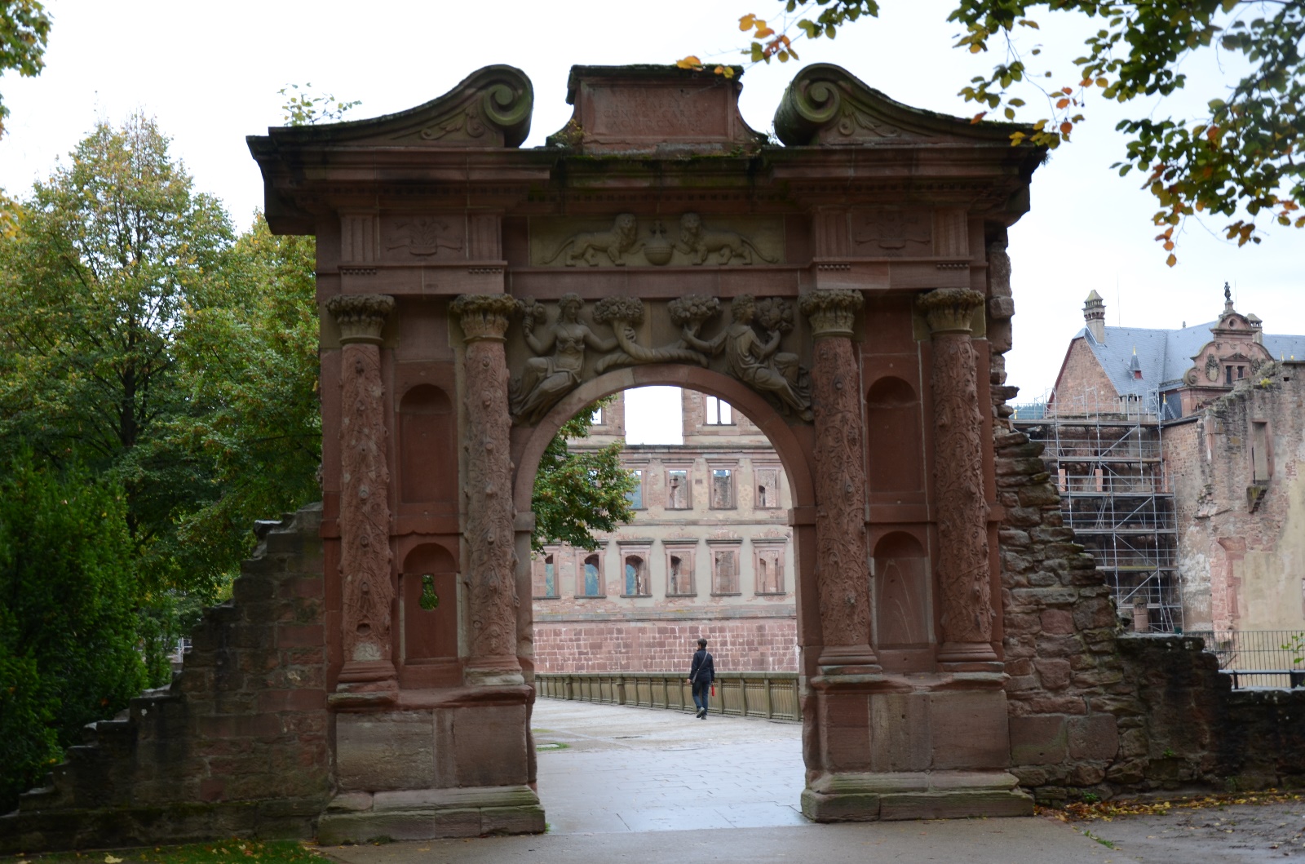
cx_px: 652
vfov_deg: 25.6
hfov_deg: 37.9
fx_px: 1899
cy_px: 432
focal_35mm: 52
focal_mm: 35
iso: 250
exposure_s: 1/80
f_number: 4.5
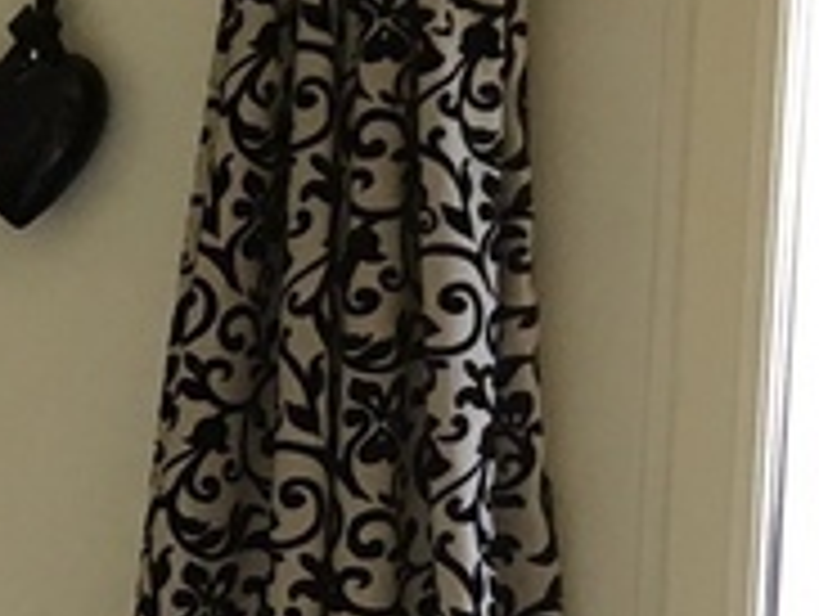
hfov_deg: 10.5
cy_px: 1079
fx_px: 3862
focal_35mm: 163
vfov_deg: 8.8
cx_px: -1125
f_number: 2.2
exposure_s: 1/33
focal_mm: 4.15
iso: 64
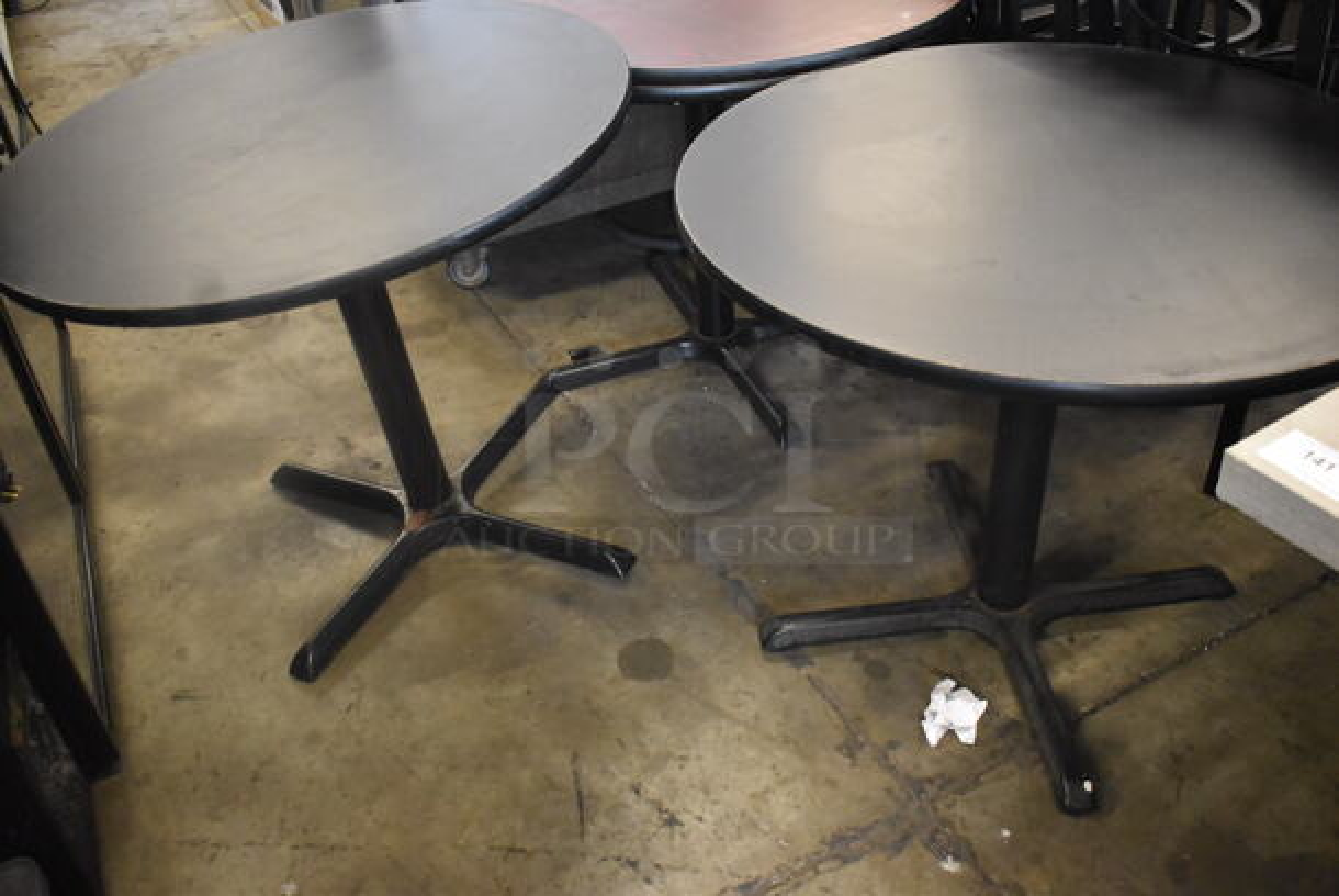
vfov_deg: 40.1
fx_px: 1229
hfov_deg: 57.2
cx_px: 670
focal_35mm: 33
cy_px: 448
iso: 4500
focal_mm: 22
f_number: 3.8
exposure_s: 1/125
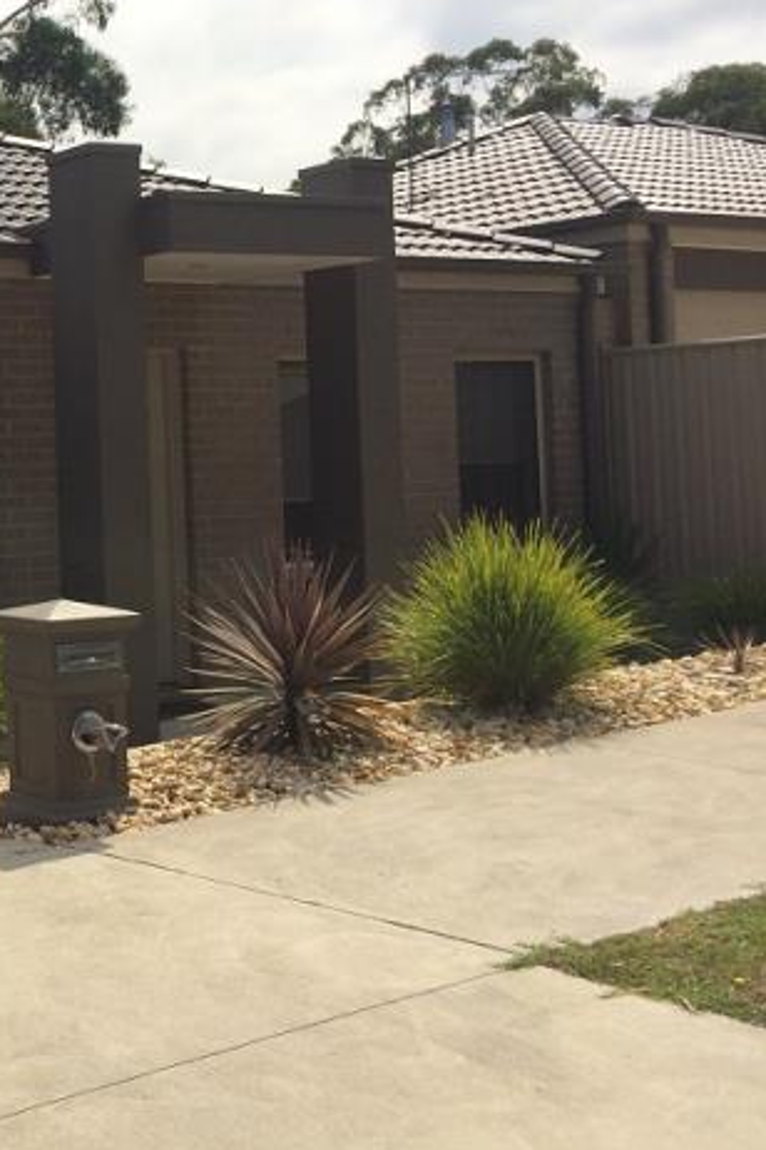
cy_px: 408
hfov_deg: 22.5
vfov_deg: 36.6
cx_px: -224
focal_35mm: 54
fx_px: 1723
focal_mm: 4.12
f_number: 2.2
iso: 32
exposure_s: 1/3731
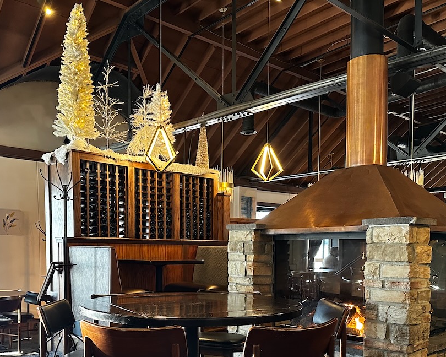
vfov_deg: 39.2
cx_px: 192
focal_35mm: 37
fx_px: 488
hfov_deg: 48.9
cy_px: 264
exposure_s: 1/60
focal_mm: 6.86
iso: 640
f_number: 1.78
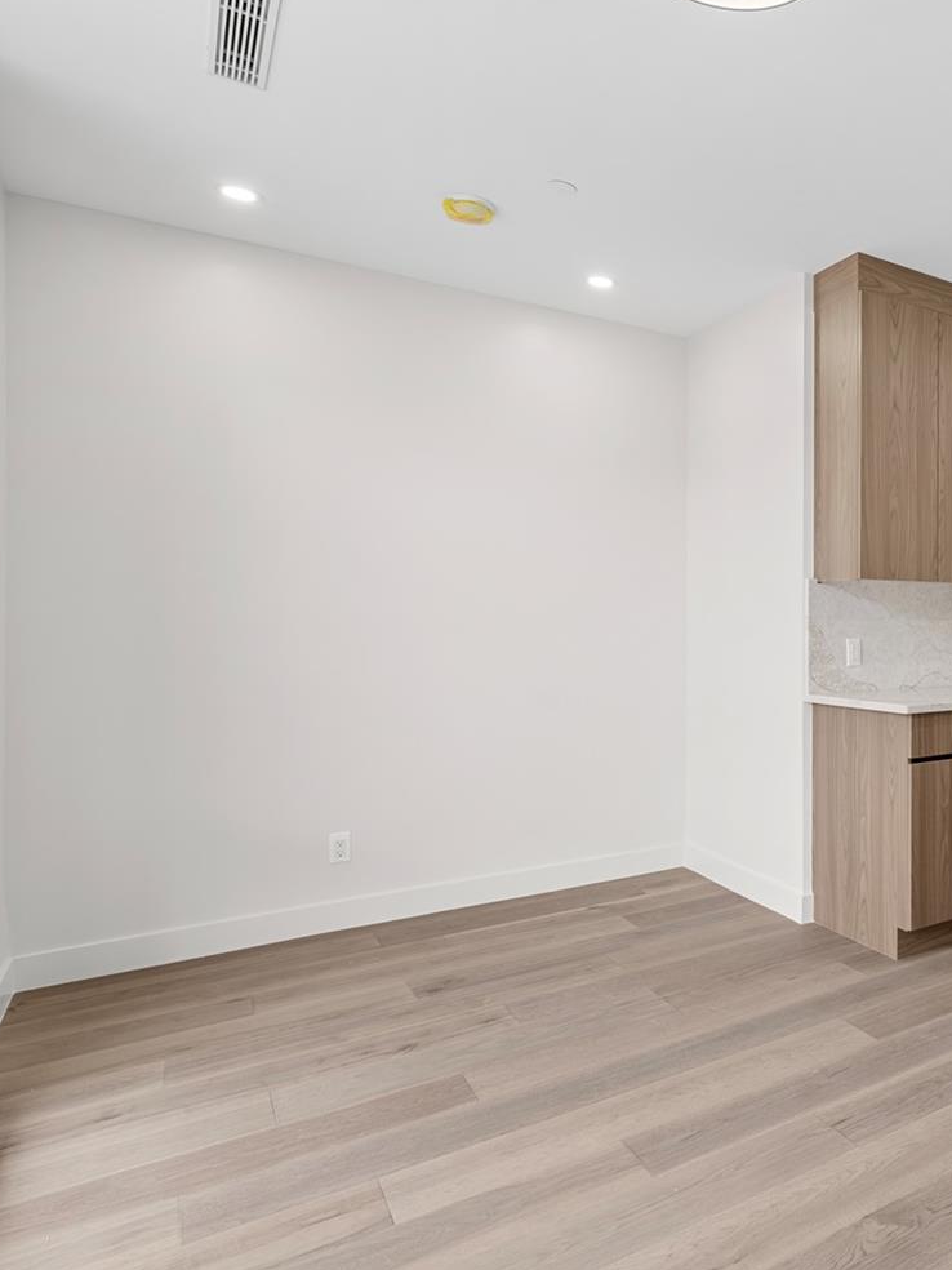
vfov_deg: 71.6
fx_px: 880
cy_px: 627
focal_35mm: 24
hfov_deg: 48.1
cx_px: 929
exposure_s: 1.3
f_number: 9
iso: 100
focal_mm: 12
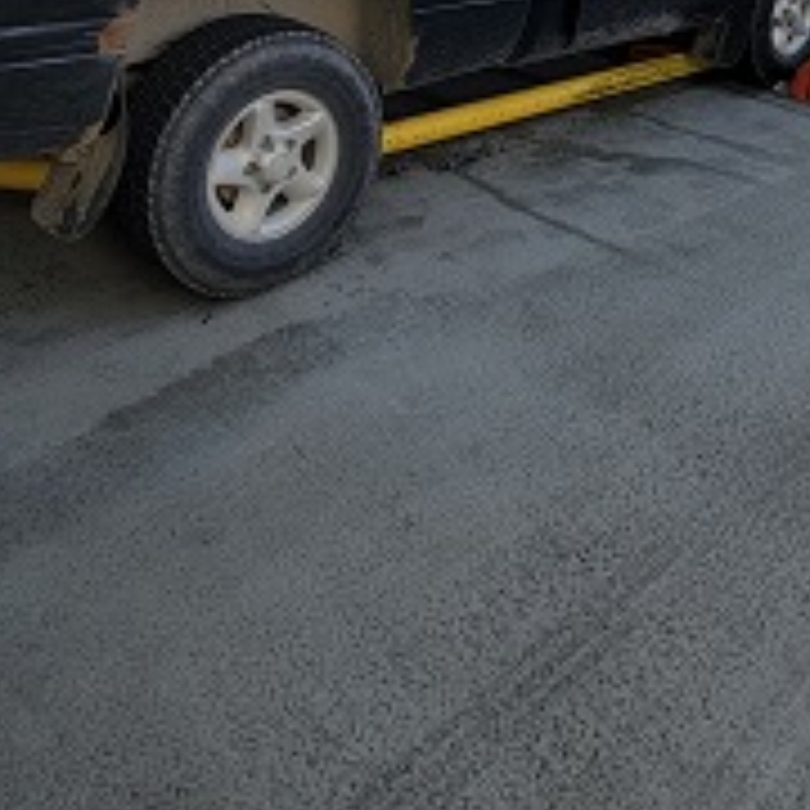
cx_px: 459
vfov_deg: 43.2
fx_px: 900
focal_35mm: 34
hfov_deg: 48.3
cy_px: 43
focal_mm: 2.2
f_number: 2.2
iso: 50
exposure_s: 1/761
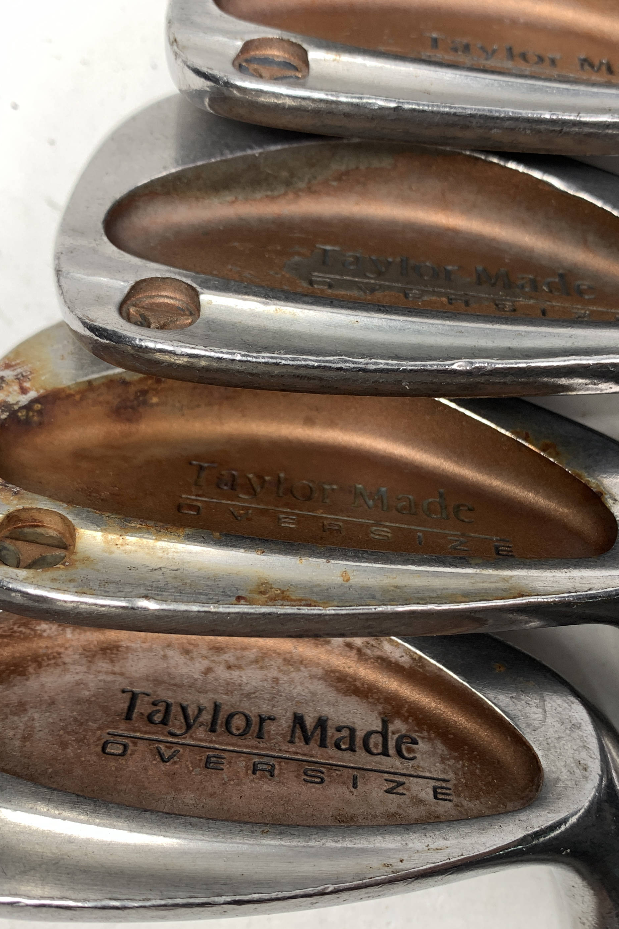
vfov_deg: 49.5
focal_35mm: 39
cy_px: 480
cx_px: 352
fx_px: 1006
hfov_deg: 34.2
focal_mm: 4.25
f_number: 1.8
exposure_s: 1/120
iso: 25
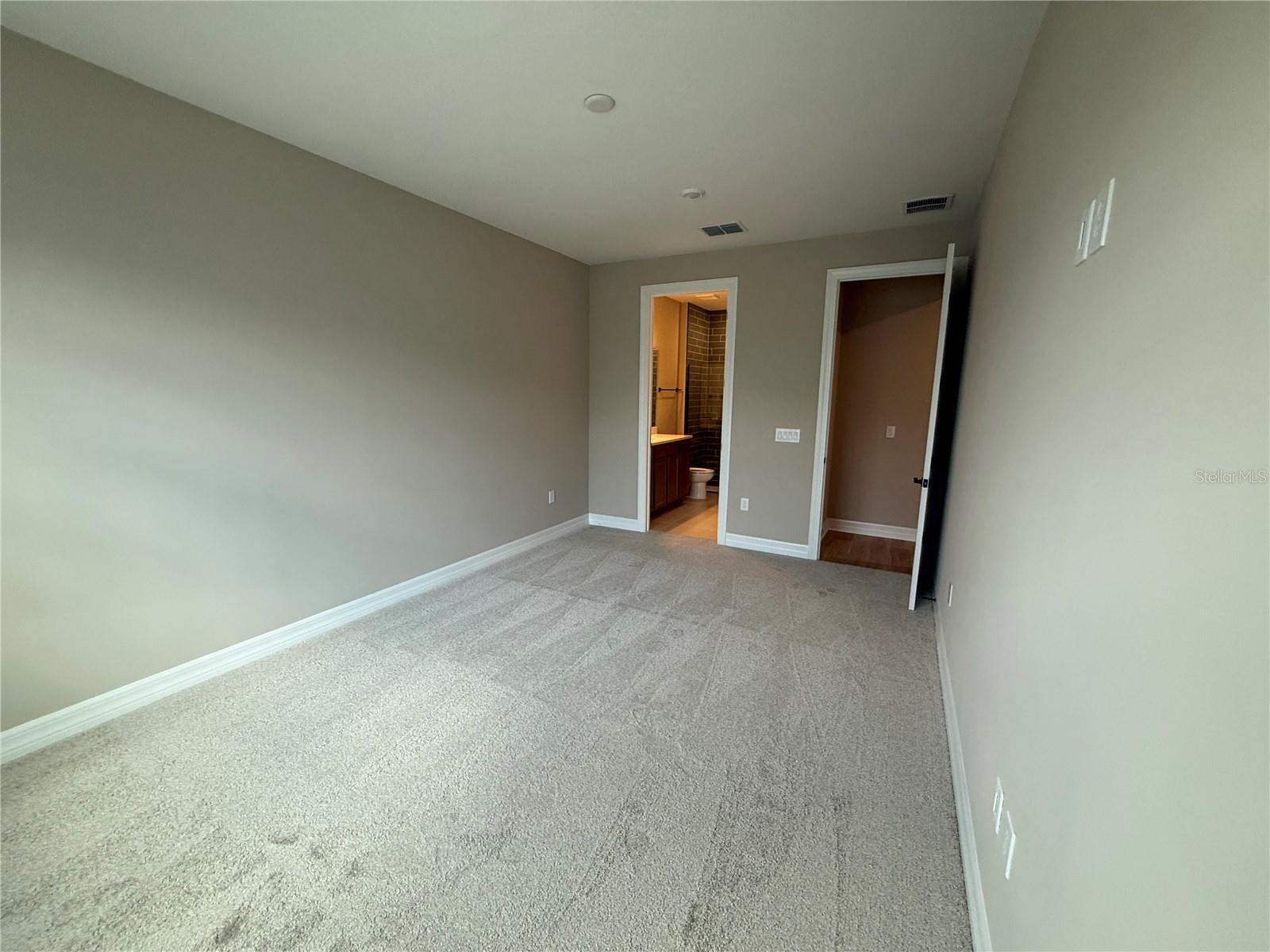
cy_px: 476
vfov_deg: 85.7
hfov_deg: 102.1
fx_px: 514
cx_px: 635
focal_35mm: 14
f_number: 2.2
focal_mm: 2.22
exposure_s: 1/120
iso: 250
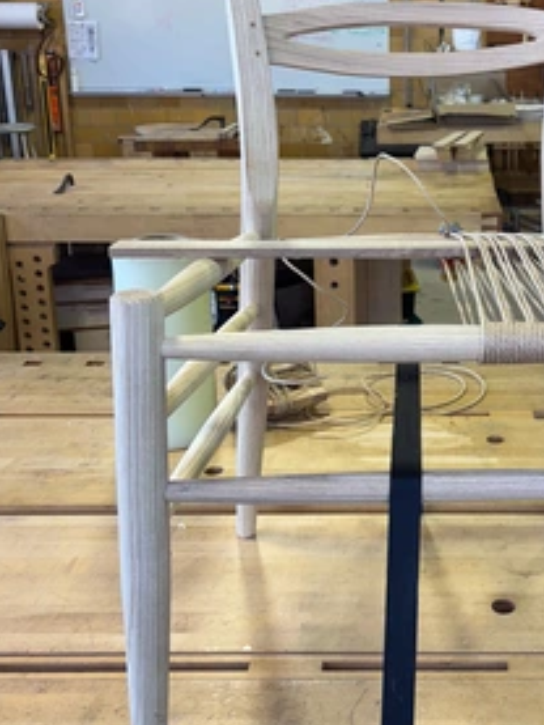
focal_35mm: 45
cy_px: 259
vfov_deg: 41.7
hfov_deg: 31.4
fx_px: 942
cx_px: 434
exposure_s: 1/120
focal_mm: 5.96
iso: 64
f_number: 1.6
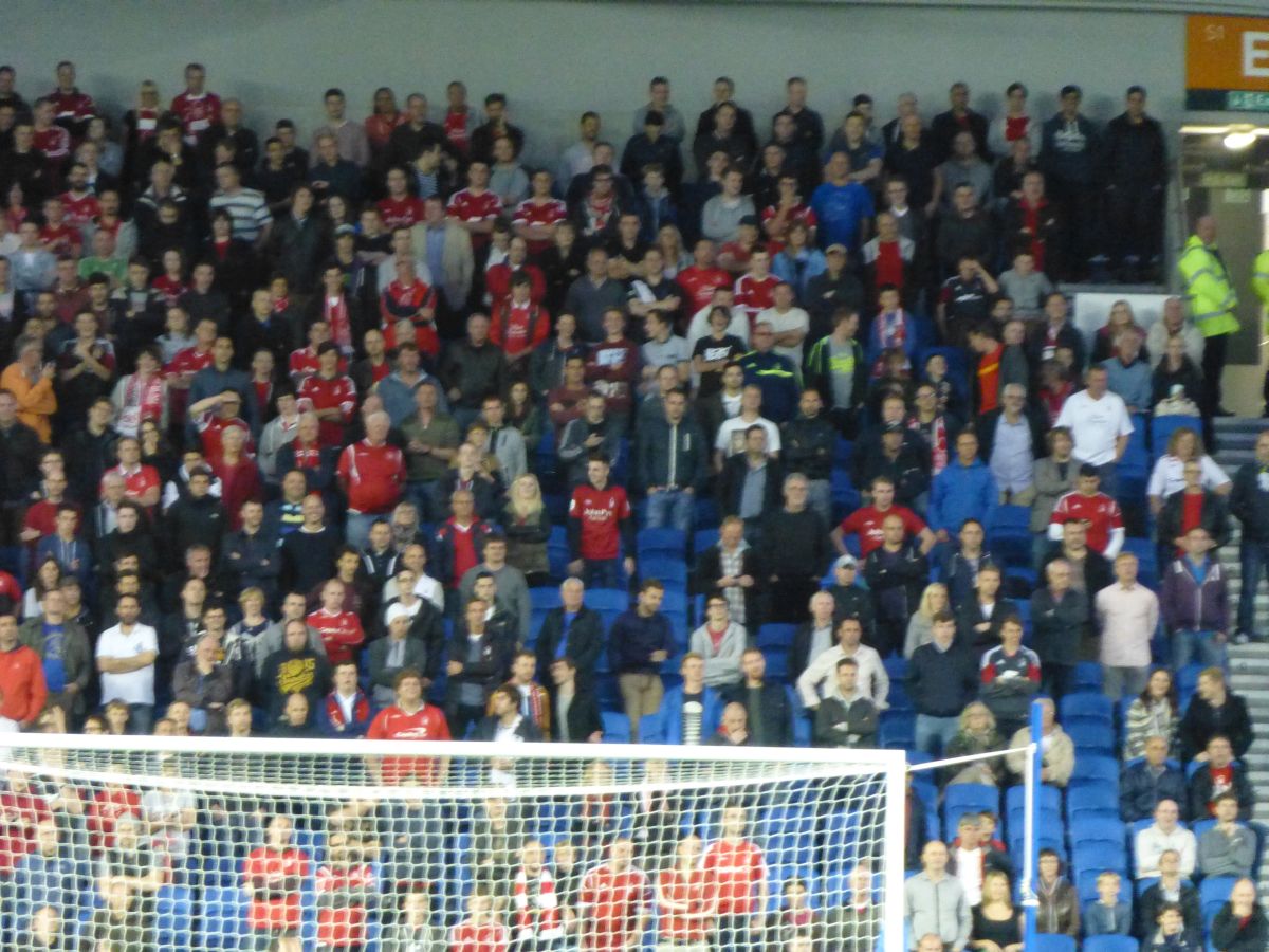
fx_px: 17596
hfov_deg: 4.1
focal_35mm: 480
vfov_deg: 3.1
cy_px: 476
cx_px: 634
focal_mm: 86
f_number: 6.4
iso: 1600
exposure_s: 1/15
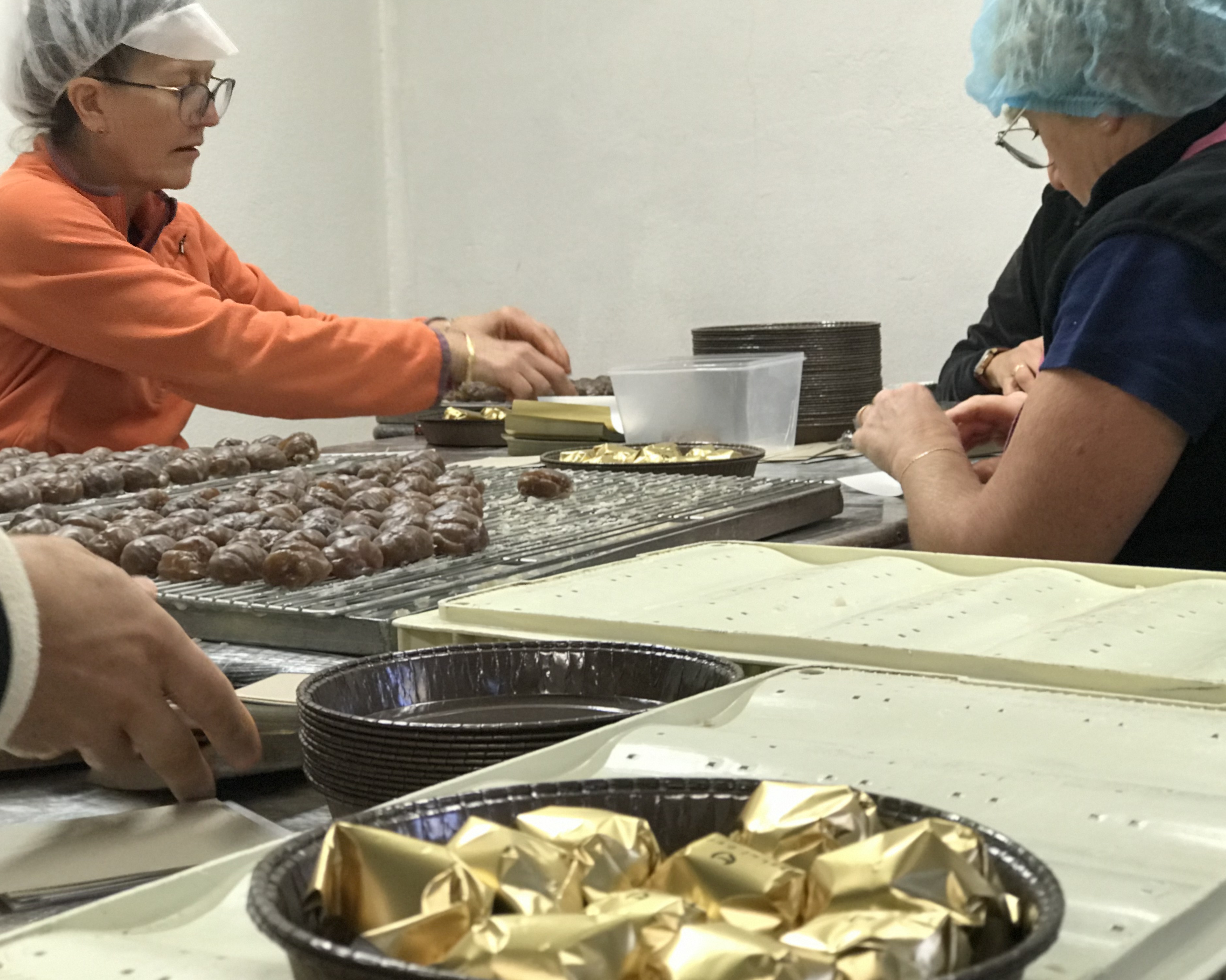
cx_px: 608
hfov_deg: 31.5
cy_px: 490
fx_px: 2177
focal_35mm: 60
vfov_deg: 25.4
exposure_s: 1/50
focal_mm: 6.6
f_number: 2.8
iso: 100
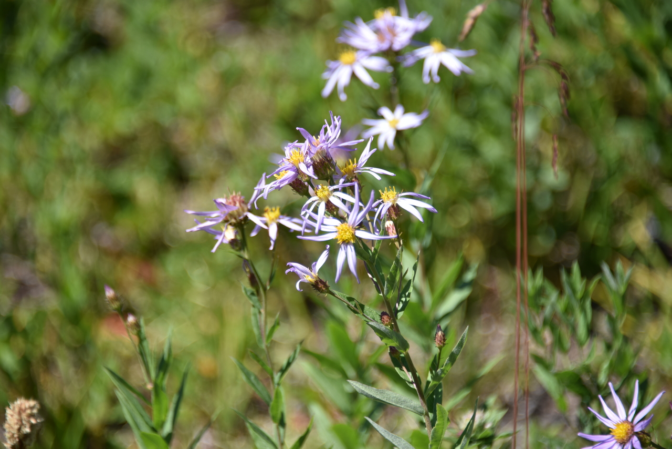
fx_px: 5601
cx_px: 336
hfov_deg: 6.9
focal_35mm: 300
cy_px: 224
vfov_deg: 4.6
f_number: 5.6
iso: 200
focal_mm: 300
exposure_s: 1/640
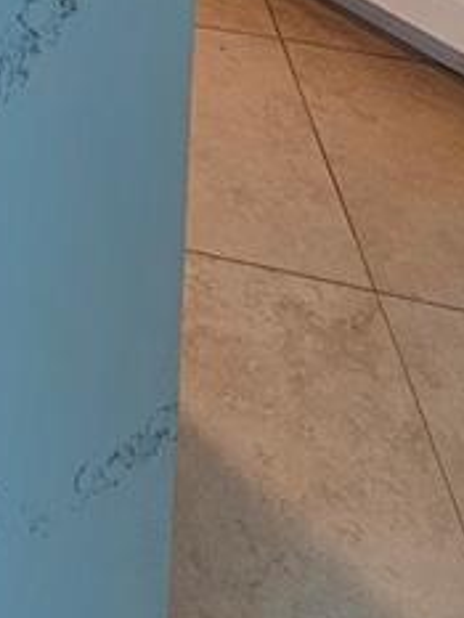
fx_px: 1196
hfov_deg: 16.2
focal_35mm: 67
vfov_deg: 17.6
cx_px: -496
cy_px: -690
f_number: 2.2
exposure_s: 1/60
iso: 64
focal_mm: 2.2
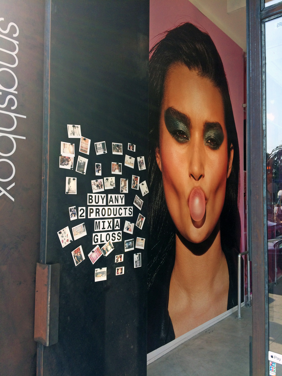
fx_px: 315
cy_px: 188
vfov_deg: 61.7
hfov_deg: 48.2
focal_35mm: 29
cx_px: 141
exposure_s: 1/172
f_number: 2.2
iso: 32
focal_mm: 4.15
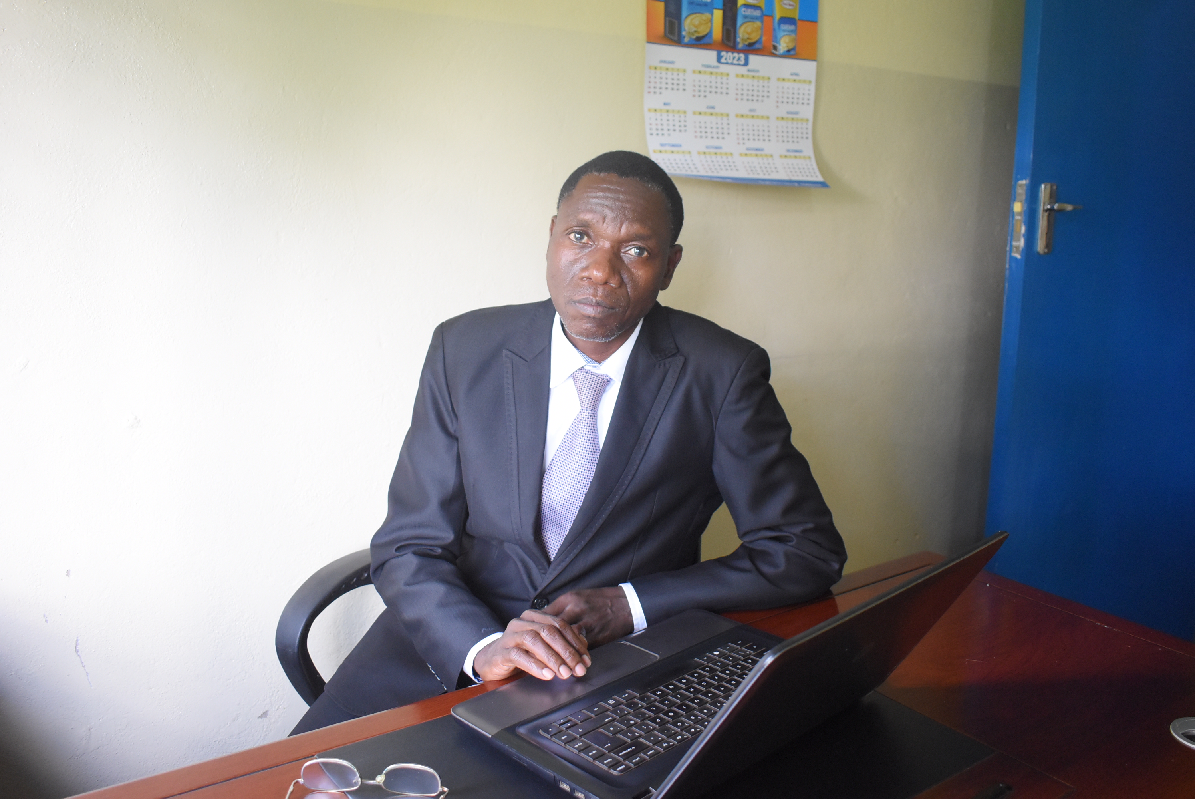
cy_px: 400
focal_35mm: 32
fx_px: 1046
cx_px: 598
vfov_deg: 41.8
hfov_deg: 59.5
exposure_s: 1/60
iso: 1800
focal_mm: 21
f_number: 3.8
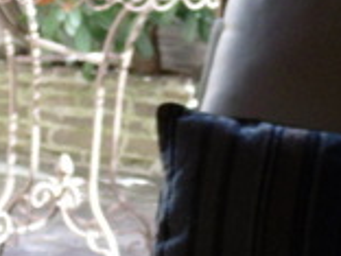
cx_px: 188
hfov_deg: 5.6
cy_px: -177
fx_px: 3477
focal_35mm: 353
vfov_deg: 4.2
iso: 100
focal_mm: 12.6
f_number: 4.3
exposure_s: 1/80
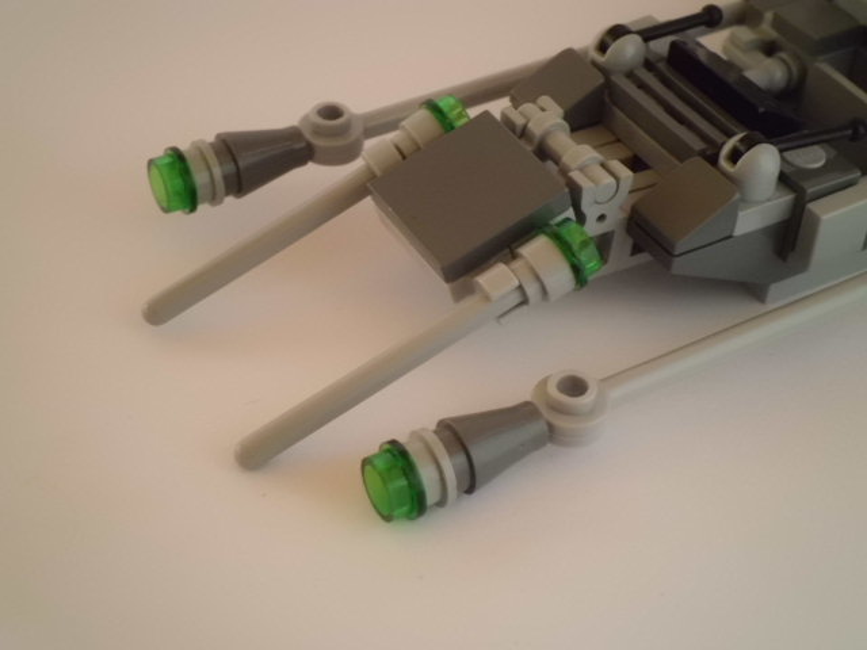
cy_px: 325
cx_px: 434
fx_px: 1503
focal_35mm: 60
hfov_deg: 32.2
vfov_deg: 24.4
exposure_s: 1/30
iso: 400
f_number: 3.9
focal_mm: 10.7
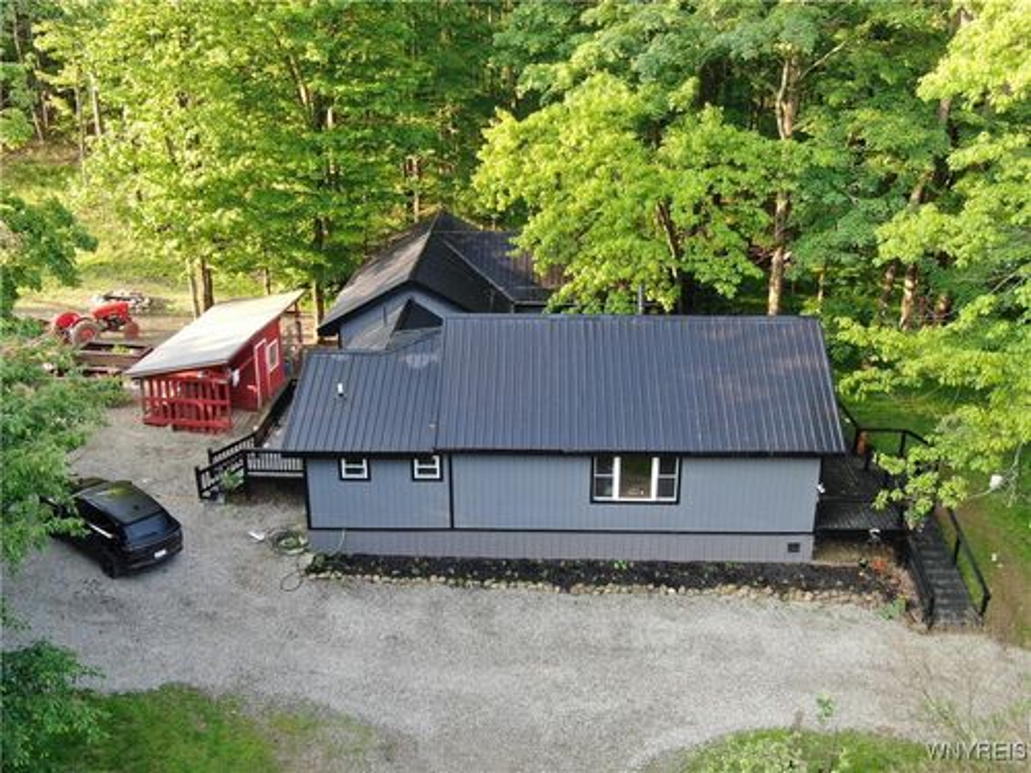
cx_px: 516
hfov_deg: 52.6
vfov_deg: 40.7
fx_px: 1042
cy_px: 386
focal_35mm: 35
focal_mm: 5.94
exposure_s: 1/40
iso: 100
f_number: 3.3
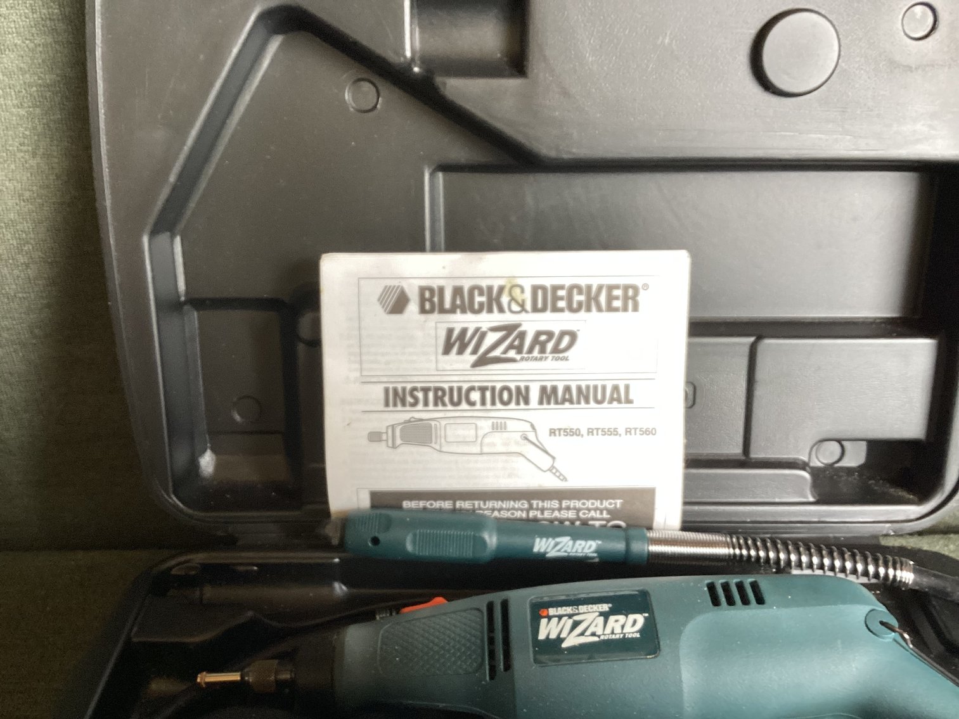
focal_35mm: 31
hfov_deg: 58.3
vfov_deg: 45.4
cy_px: 360
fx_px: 859
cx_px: 480
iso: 64
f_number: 2.4
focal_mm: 3.3
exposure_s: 1/60
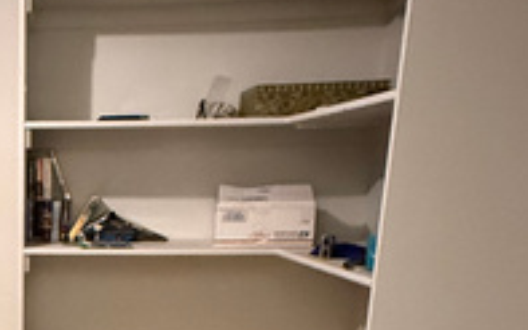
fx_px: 834
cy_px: 410
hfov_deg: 31.1
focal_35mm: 58
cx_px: -56
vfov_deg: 20.7
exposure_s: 1/40
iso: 1250
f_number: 2.2
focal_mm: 2.22
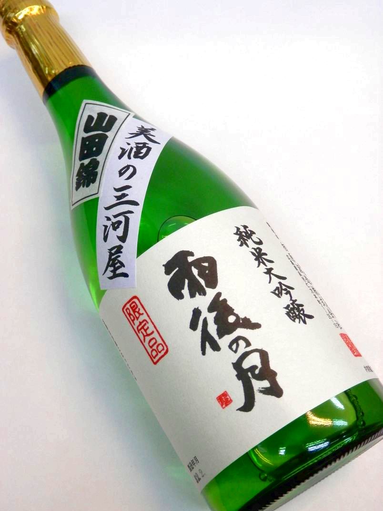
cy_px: 256
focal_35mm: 49
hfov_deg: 29.7
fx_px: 723
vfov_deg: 38.9
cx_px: 192
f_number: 4
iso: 200
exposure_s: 1/40
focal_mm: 8.9
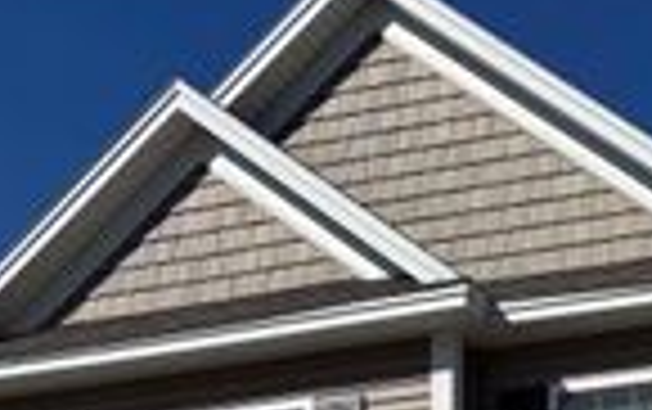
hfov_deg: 19.9
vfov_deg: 12.7
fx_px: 1690
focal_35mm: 95
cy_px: 714
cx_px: 863
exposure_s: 1/9091
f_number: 1.6
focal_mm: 5.96
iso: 50
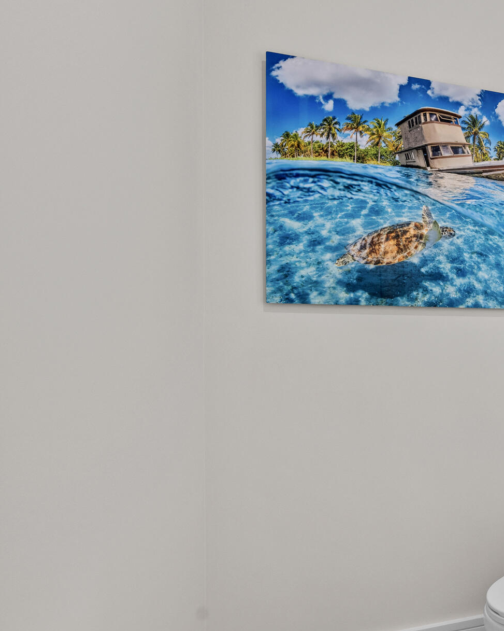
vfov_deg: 64.0
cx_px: 572
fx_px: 504
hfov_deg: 40.9
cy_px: 294
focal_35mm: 27
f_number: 8
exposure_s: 1/10
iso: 500
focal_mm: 14
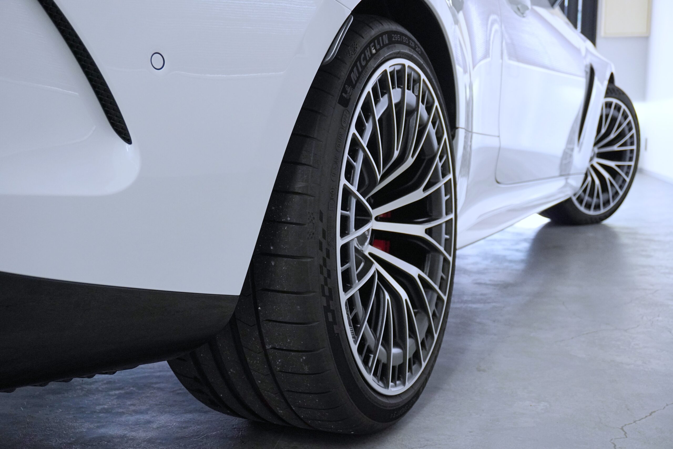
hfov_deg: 46.4
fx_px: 785
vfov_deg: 31.9
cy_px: 224
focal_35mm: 42
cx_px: 336
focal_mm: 28
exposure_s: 1/160
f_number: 4.5
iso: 1600
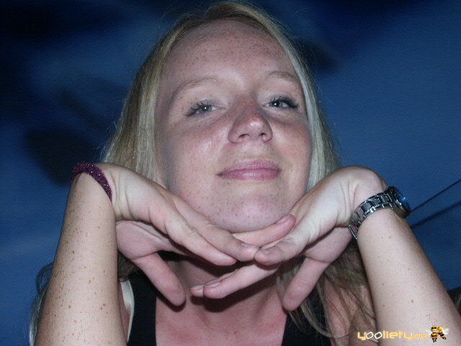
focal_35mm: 46
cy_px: 173
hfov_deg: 41.2
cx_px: 230
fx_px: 613
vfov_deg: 31.5
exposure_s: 1/45
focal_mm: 11.82
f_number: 4.5
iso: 200
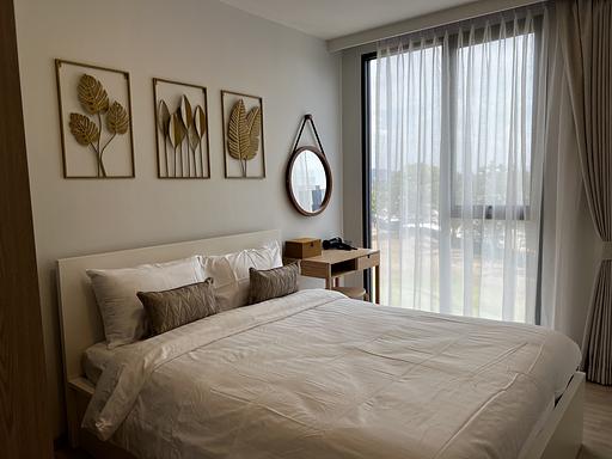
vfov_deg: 53.1
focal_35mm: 26
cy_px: 230
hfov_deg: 67.3
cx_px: 306
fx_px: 460
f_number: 1.5
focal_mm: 5.7
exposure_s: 1/344
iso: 50
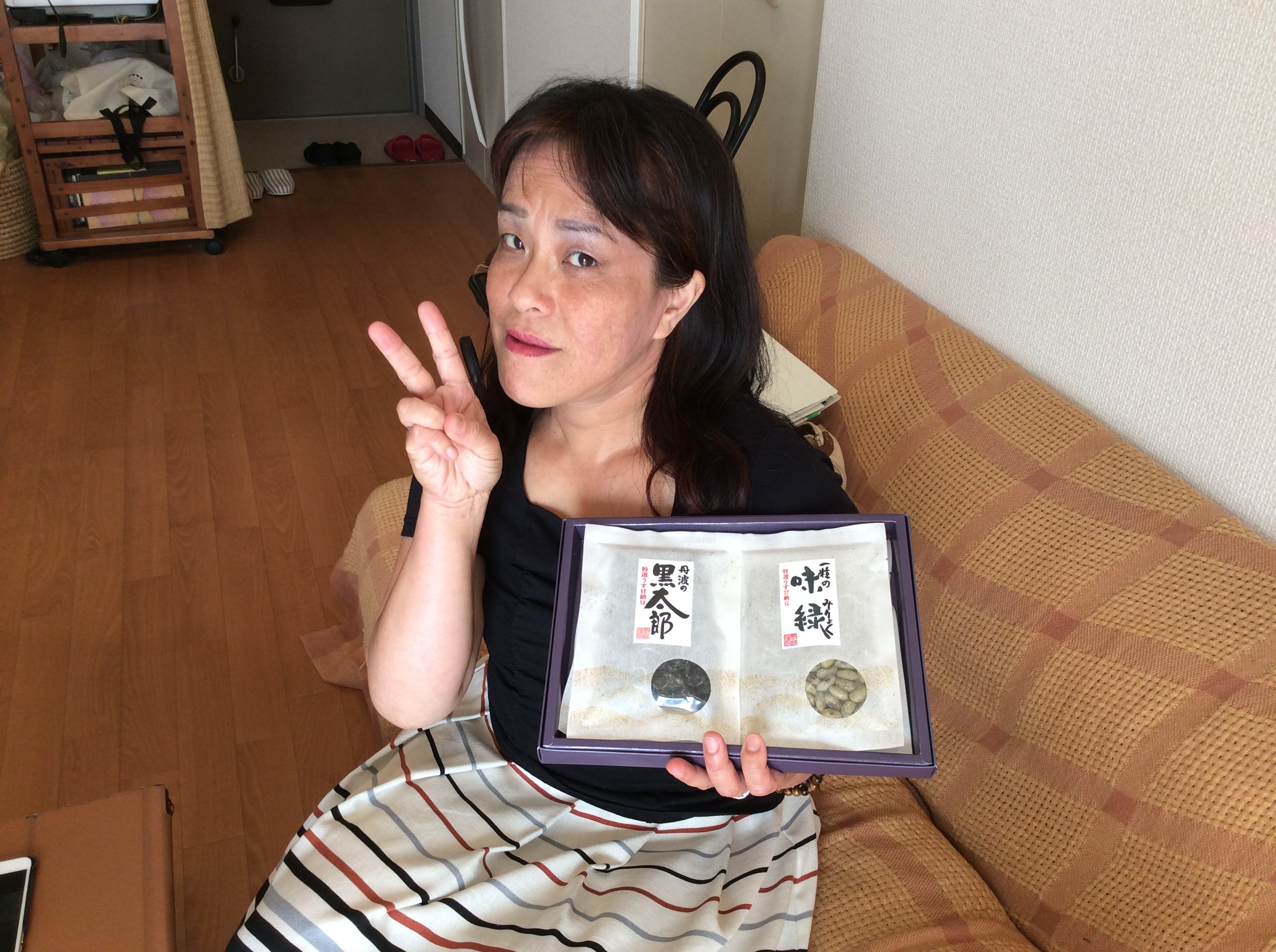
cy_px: 476
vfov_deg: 44.1
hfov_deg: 56.9
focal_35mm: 32
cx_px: 638
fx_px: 1178
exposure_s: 1/40
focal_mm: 3.3
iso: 32
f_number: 2.4
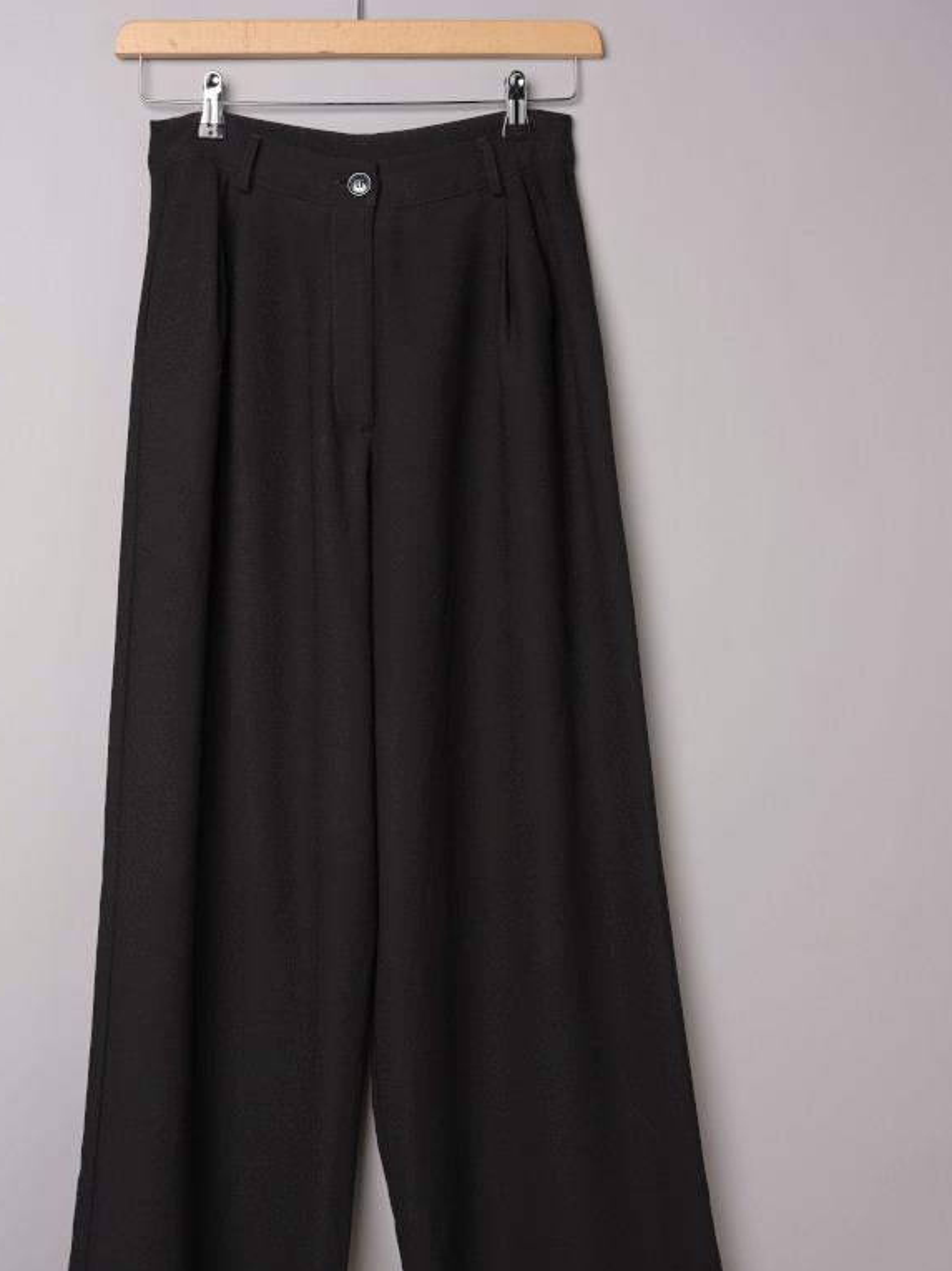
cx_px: 375
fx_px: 2349
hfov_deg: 22.9
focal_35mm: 64
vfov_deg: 30.3
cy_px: 694
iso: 100
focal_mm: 63
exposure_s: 1/125
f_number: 8
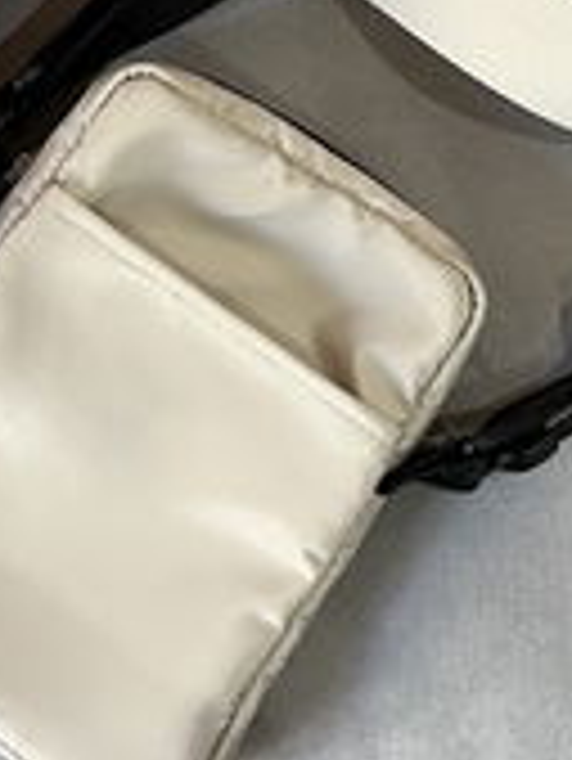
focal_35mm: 82
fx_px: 1804
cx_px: 149
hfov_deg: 17.9
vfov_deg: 21.7
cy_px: -196
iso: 320
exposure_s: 1/60
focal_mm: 5.1
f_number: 1.6
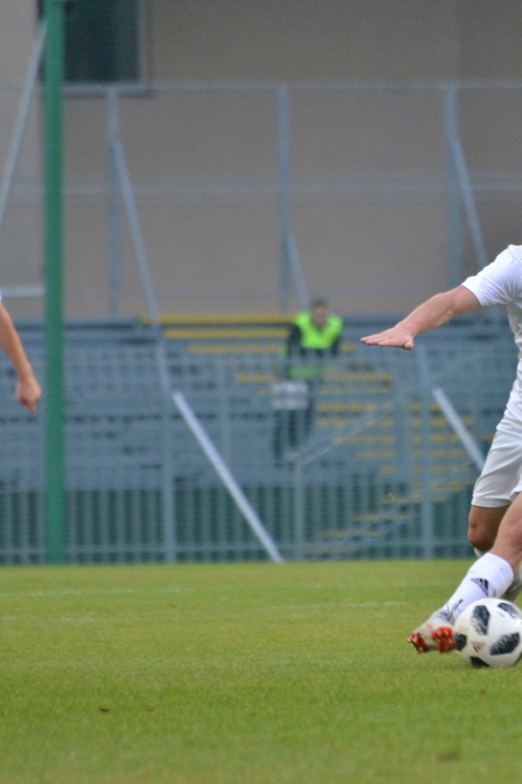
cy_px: 392
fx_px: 14802
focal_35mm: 680
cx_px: 585
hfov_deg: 2.0
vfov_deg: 3.0
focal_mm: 300
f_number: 5.6
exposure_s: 1/500
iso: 1600
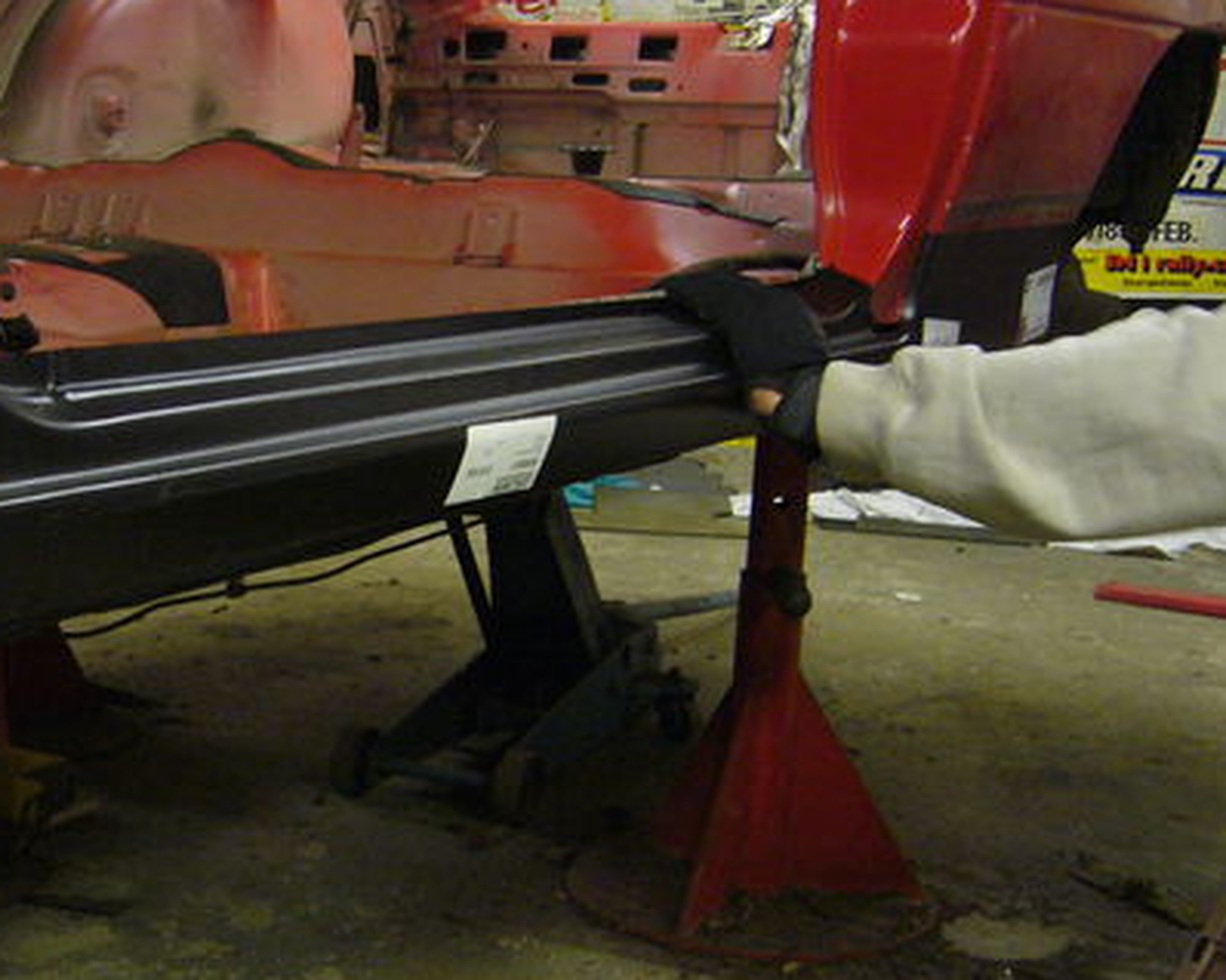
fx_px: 1995
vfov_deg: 27.6
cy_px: 465
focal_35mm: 55
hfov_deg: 33.7
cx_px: 354
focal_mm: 5.8
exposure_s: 1/8
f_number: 2.8
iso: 200
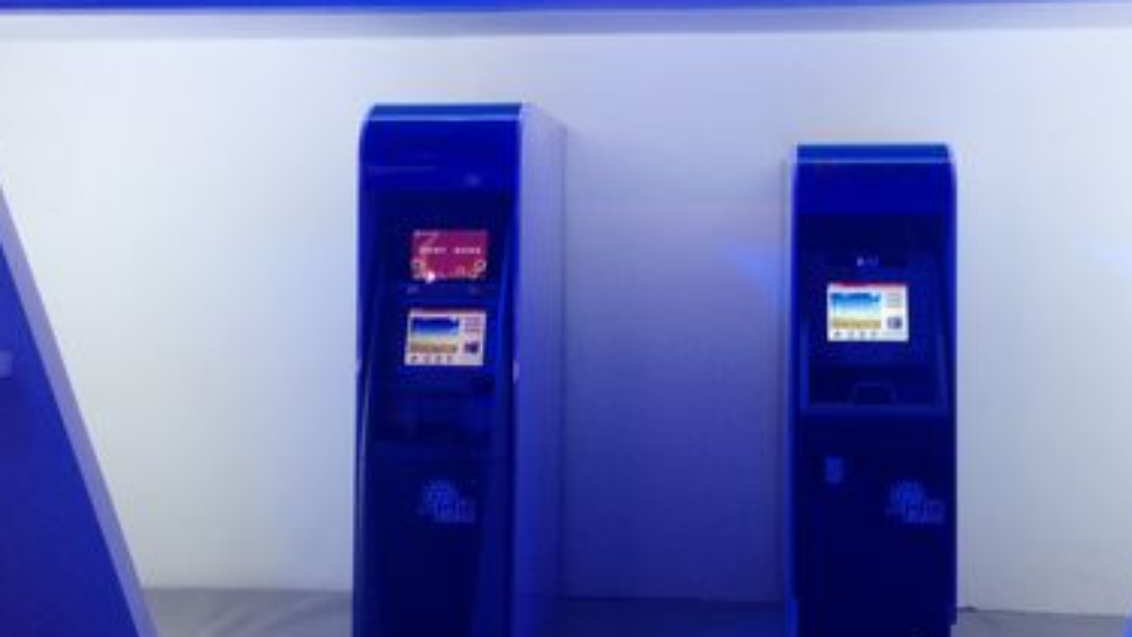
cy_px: 249
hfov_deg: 42.8
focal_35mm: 48
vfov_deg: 24.9
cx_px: 622
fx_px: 1441
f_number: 2.4
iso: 50
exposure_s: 1/30
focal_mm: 4.12
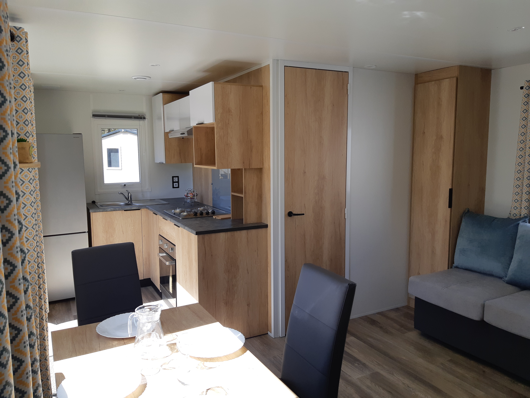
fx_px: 398
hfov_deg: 67.3
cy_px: 199
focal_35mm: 26
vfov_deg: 53.1
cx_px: 265
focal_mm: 3.93
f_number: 1.7
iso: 40
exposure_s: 1/491
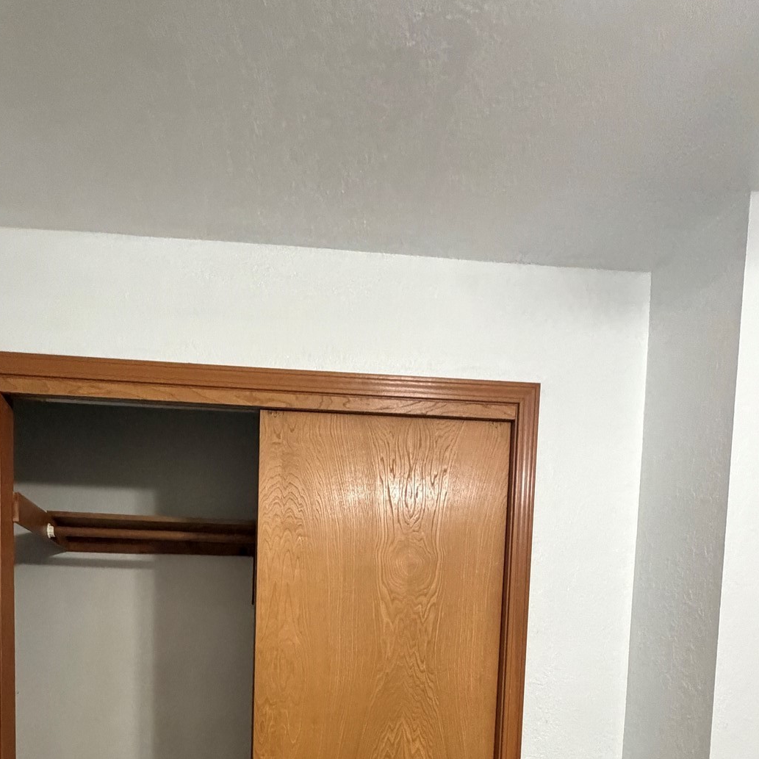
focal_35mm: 23
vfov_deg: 58.4
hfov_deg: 65.4
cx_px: 248
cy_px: 672
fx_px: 571
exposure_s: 1/60
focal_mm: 2.22
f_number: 2.2
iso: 500
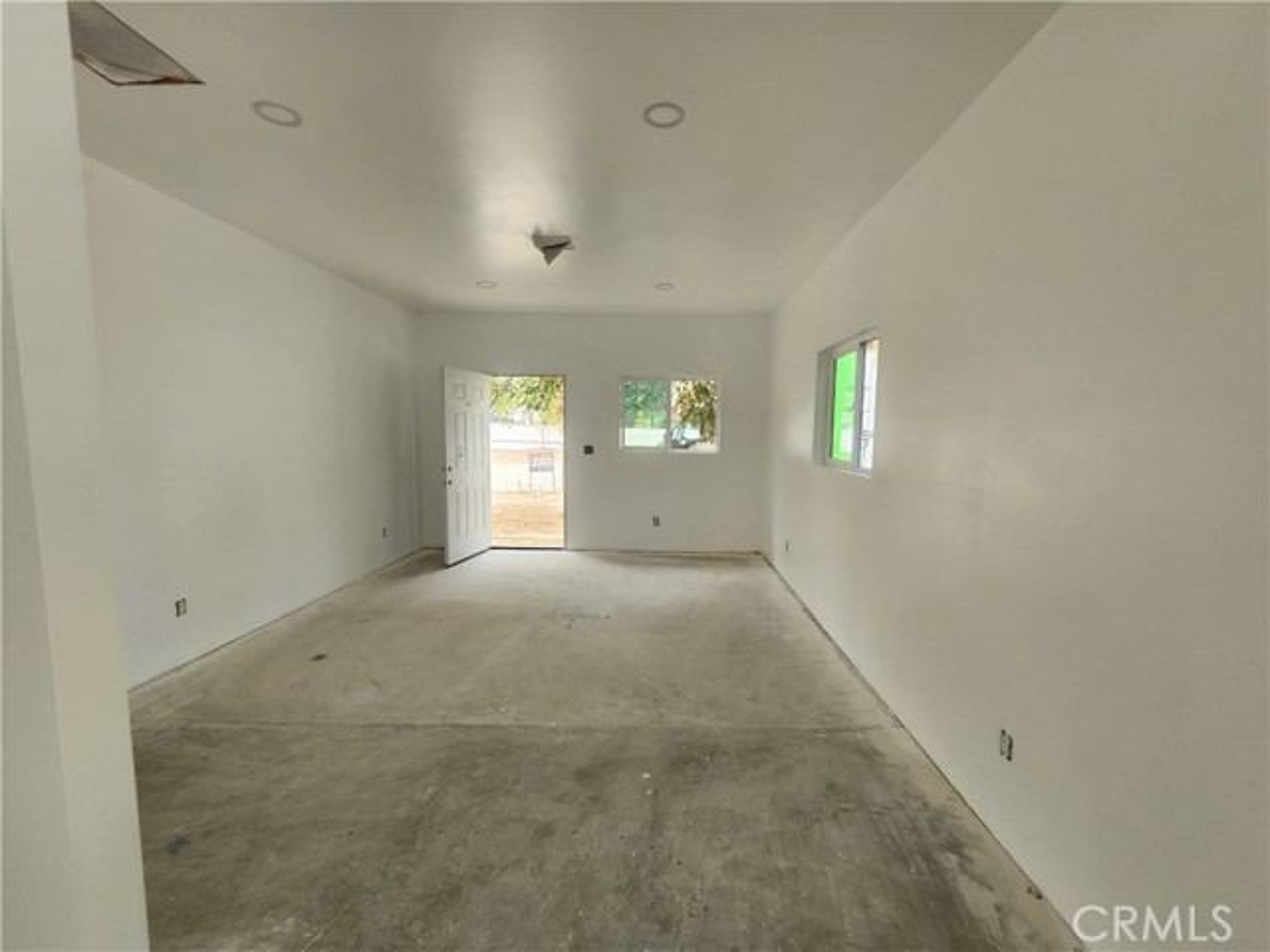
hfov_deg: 106.2
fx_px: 477
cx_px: 635
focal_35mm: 13
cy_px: 476
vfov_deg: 89.9
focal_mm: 2.2
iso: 64
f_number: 2.2
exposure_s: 1/60
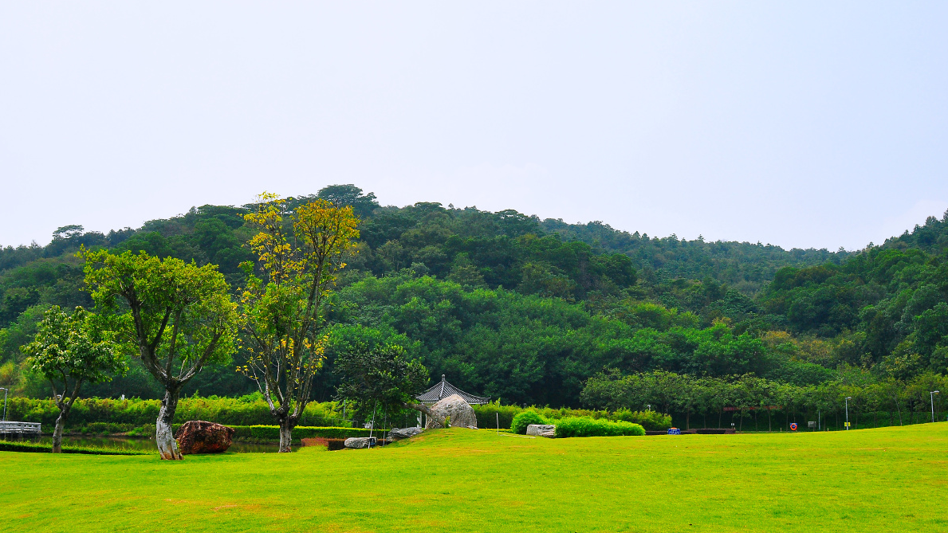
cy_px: 286
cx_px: 470
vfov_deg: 31.2
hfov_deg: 52.8
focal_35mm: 38
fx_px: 955
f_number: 9
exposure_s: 1/1000
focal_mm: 24
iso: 500
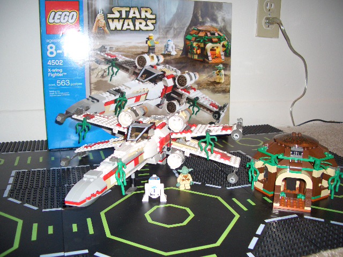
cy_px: 128
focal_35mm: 35
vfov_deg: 40.7
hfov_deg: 52.6
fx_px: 347
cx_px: 172
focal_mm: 5.8
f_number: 2.6
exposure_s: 1/60
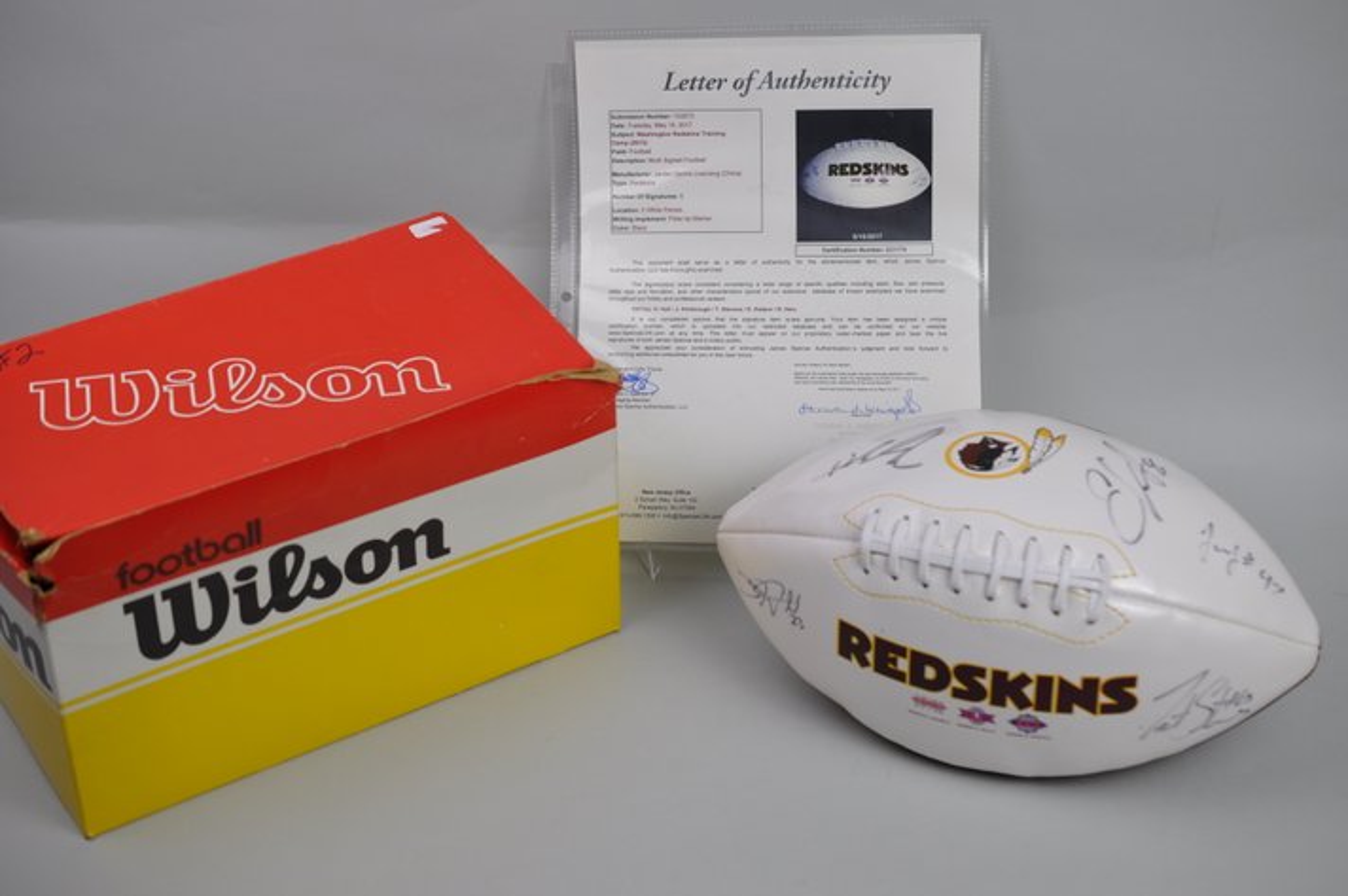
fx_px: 2244
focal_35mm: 60
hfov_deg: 33.4
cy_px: 448
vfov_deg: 22.6
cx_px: 674
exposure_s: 1/80
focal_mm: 40
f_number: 4.5
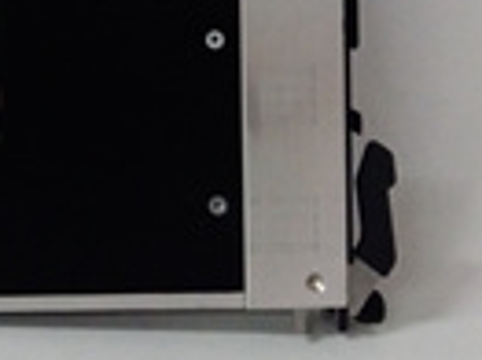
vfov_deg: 13.3
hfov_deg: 17.8
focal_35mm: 103
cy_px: -219
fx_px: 1433
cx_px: -162
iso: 373
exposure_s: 1/33
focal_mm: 3.79
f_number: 2
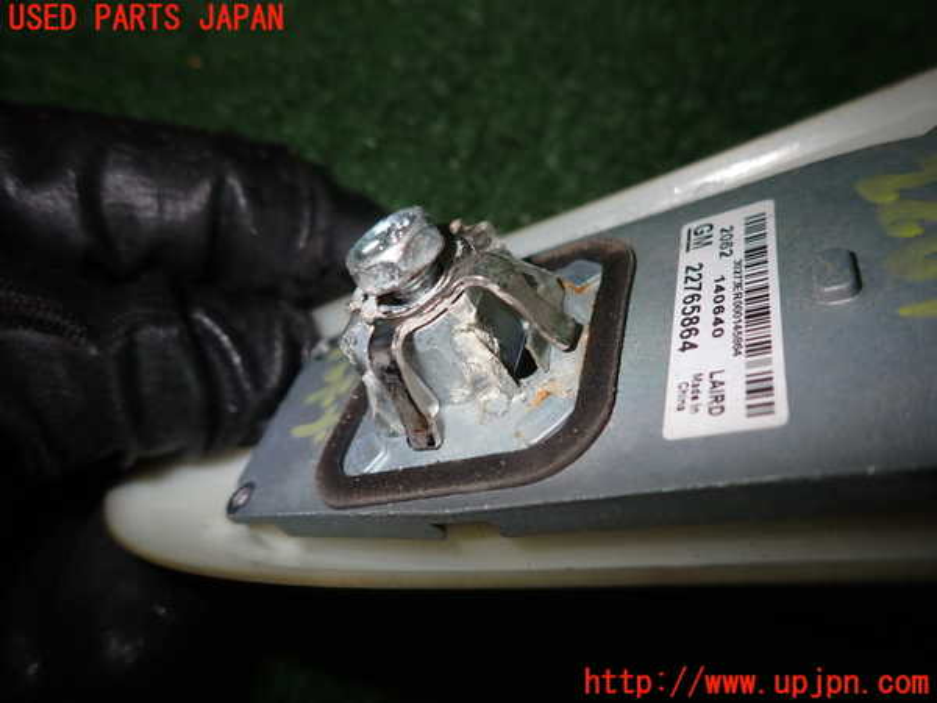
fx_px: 677
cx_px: 468
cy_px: 352
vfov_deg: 54.9
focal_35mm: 25
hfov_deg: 69.4
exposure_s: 1/30
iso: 200
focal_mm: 4.5
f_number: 5.6
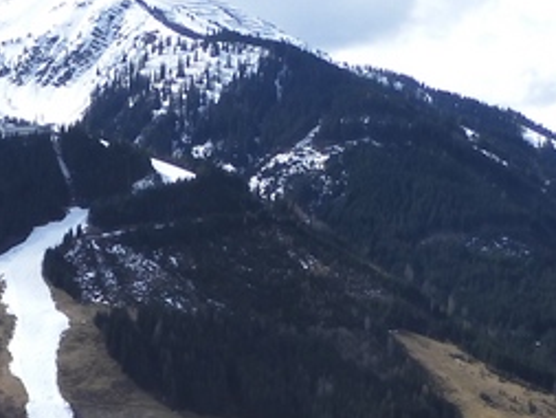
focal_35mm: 90
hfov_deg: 20.5
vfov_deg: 15.3
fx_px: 1446
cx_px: -86
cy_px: 607
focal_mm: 4.3
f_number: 3.4
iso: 100
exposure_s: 1/1250
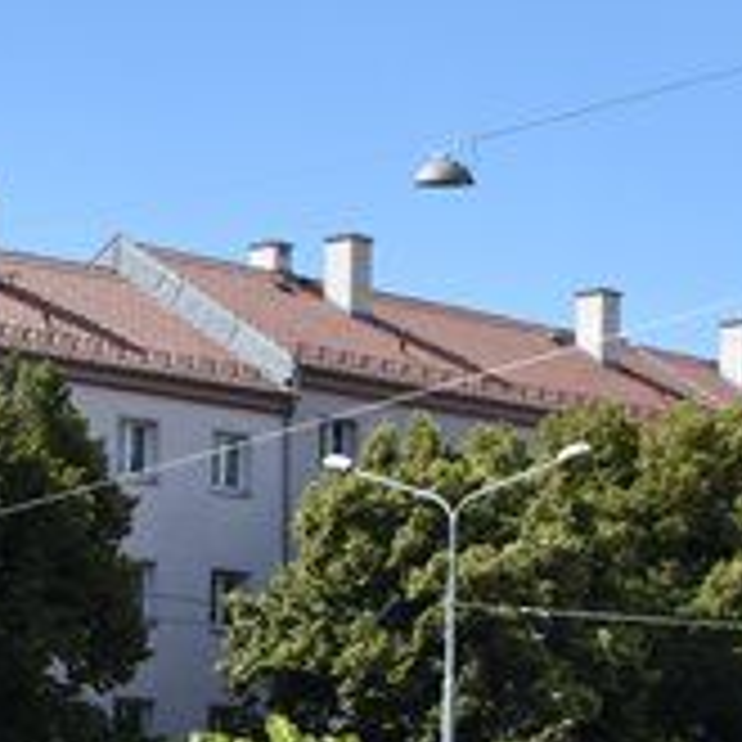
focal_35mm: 158
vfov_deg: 10.5
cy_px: 1234
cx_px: -130
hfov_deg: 10.9
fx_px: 3832
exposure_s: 1/320
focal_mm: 20
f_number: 9
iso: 100
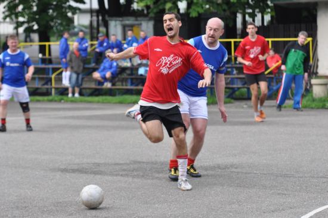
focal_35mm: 129
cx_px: 164
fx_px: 1174
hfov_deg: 15.9
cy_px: 109
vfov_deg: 10.6
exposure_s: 1/1000
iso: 400
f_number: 4.5
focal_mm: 86
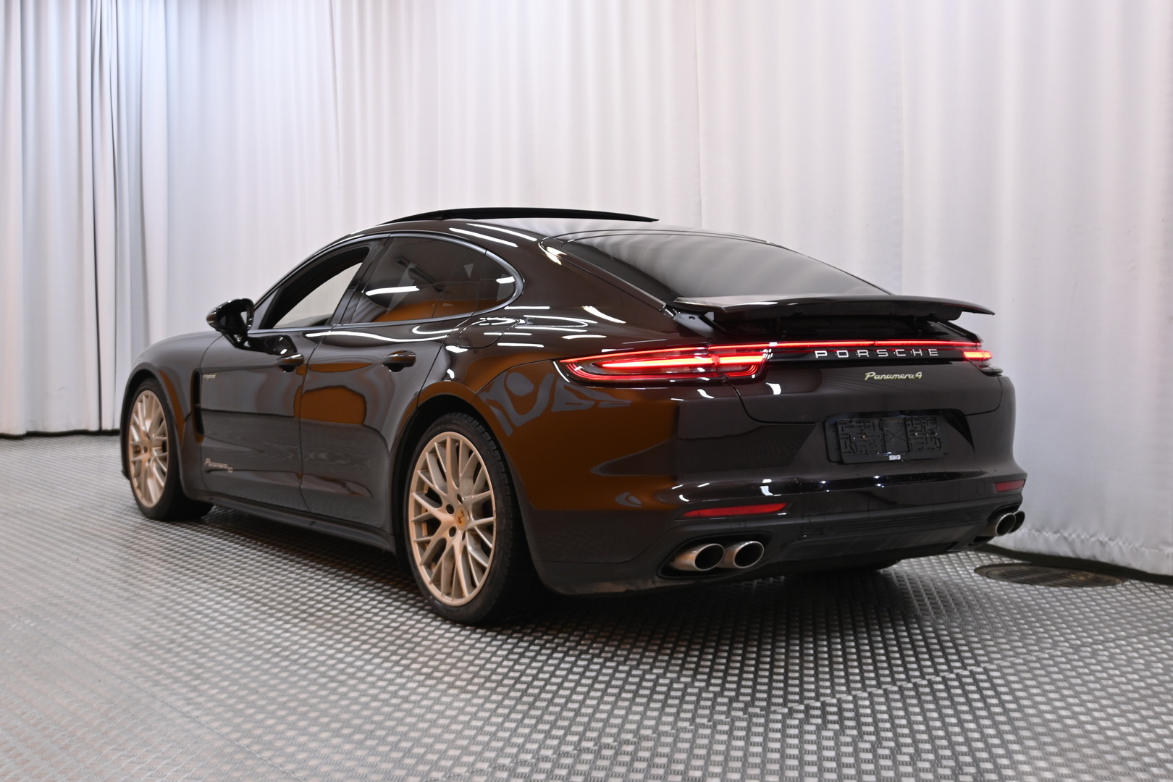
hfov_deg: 43.0
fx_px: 1491
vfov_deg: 29.4
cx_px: 586
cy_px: 391
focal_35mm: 46
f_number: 4.8
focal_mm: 30.5
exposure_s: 1/40
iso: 400
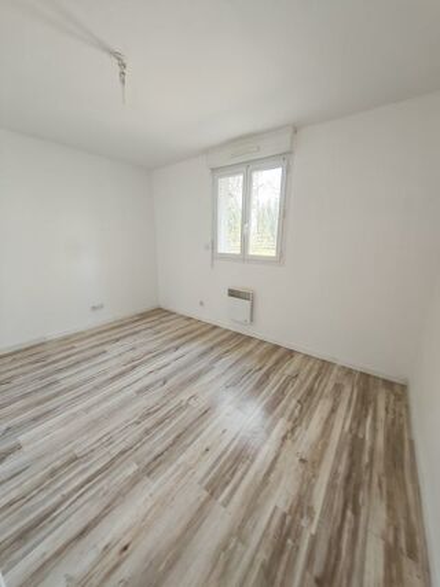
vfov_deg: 106.2
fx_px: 220
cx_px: 220
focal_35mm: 13
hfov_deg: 89.9
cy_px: 294
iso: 250
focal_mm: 1.82
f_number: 2
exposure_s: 1/33
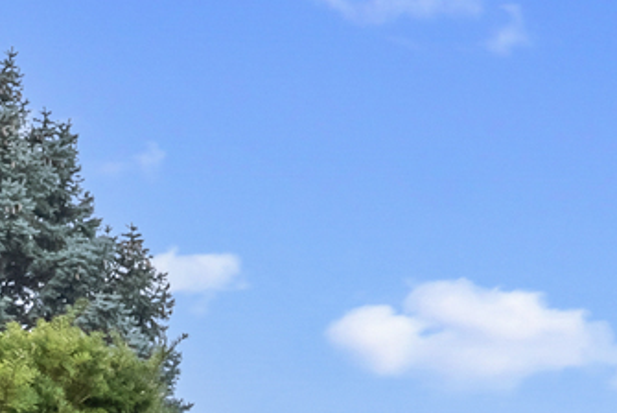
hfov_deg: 12.3
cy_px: 666
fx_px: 2316
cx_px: 1438
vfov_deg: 9.8
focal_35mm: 135
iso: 400
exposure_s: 1/20
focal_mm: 28
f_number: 9
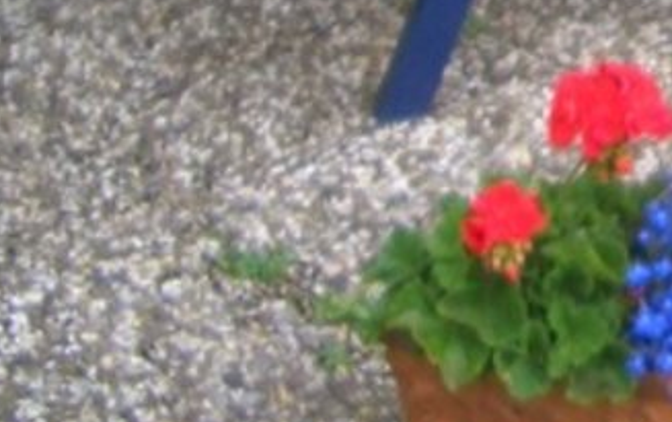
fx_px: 2493
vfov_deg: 9.2
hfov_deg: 14.4
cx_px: 986
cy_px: -368
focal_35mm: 136
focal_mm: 5.8
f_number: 2.6
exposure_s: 1/160
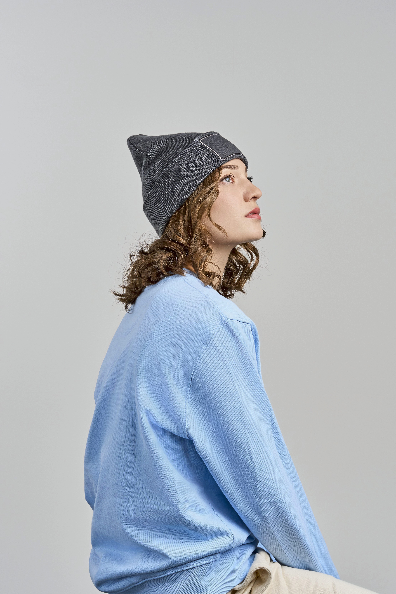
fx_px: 1237
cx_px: 198
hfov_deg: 18.2
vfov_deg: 27.0
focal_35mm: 75
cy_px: 297
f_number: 9
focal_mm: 50
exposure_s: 1/160
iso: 320
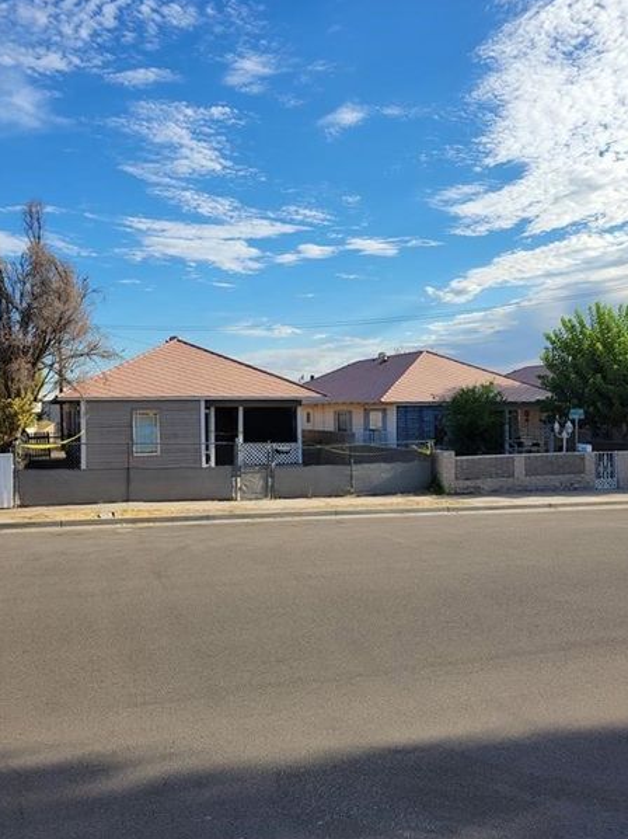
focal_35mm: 29
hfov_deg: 48.2
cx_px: 294
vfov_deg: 61.7
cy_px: 412
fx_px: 702
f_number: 1.8
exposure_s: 1/1824
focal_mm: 5.4
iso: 40
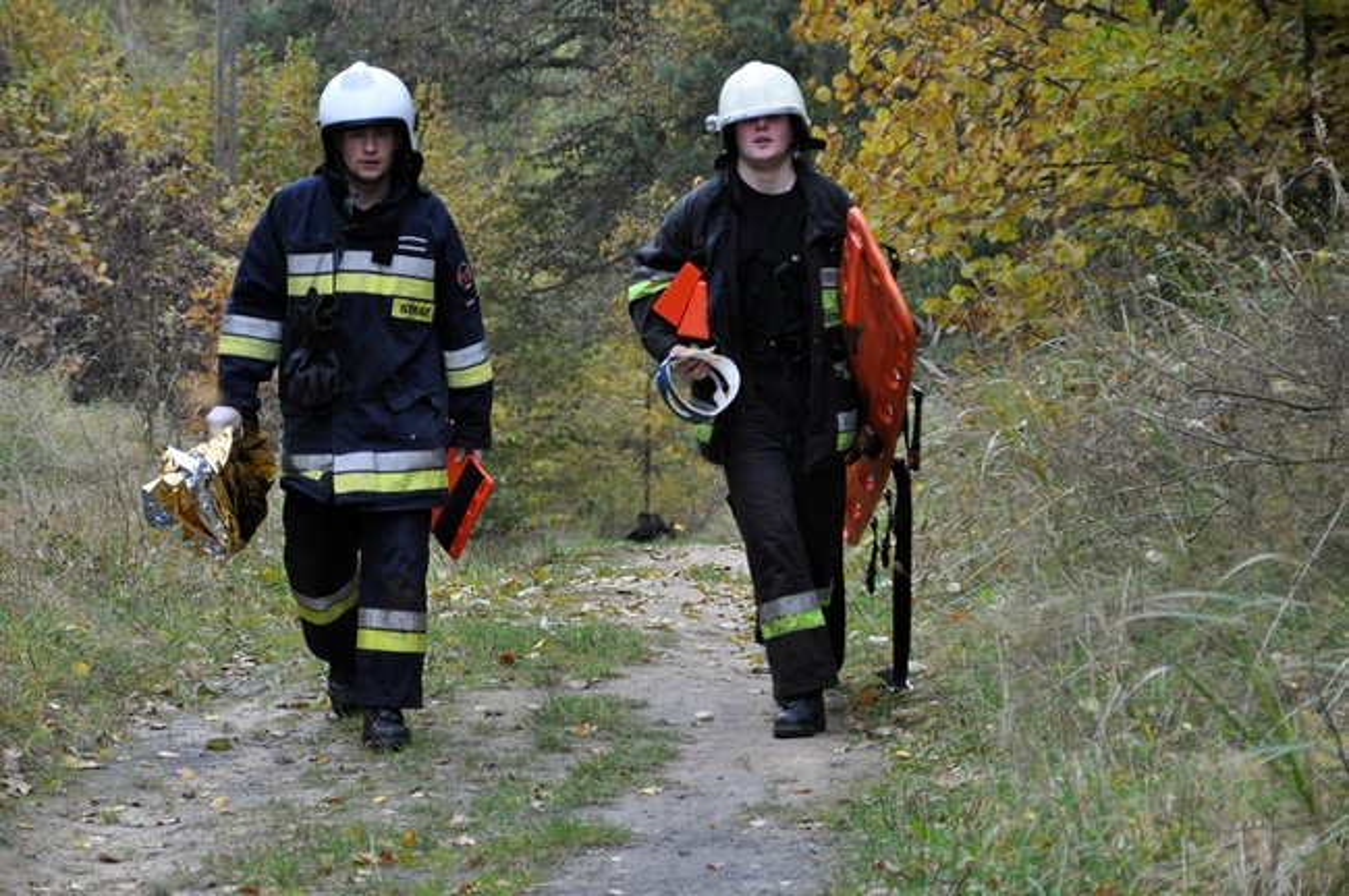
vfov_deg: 7.9
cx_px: 674
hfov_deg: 11.8
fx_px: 6513
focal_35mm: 174
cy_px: 448
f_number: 5.6
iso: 360
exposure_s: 1/125
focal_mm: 116
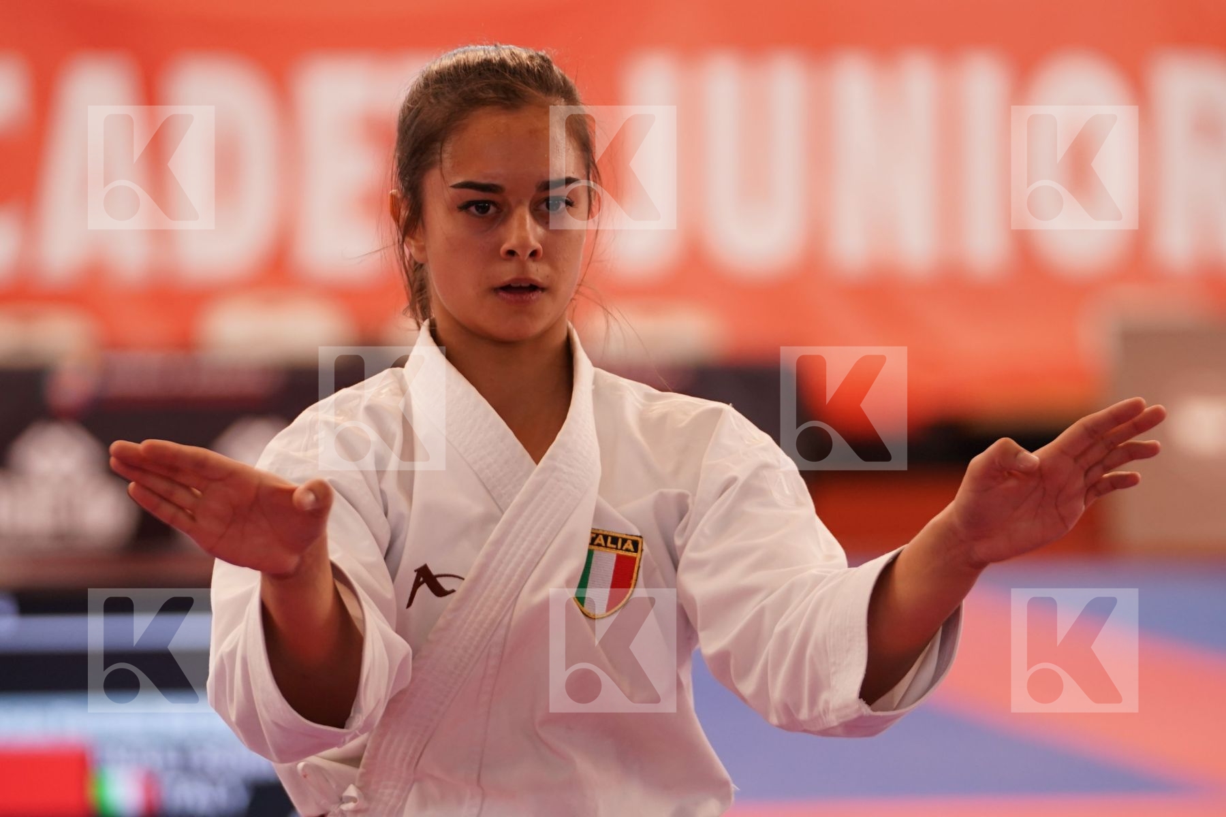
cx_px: 613
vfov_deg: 6.7
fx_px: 6947
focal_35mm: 204
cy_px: 408
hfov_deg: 10.1
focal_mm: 136
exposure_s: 1/500
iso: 1000
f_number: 2.8
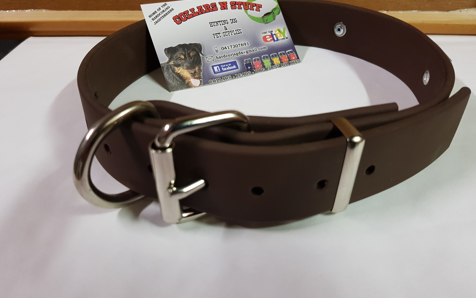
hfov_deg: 66.5
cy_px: 150
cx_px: 238
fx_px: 363
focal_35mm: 28
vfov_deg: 44.5
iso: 200
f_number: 1.7
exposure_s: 1/20
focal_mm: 4.2
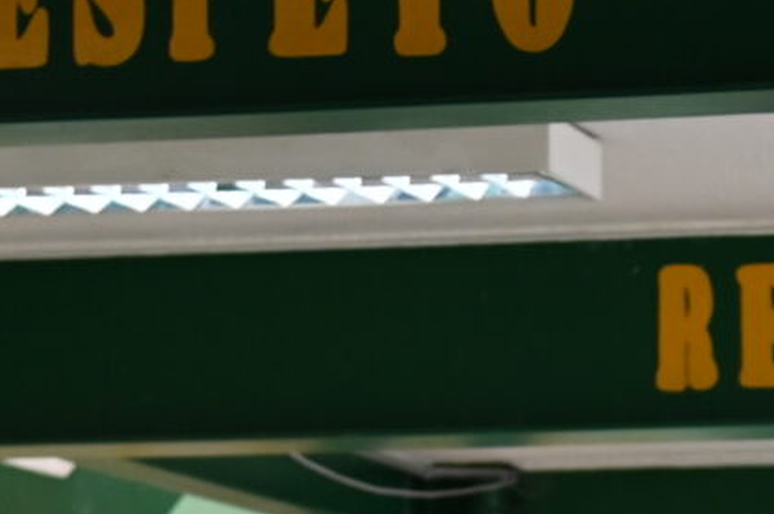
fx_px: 7258
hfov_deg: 6.1
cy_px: 1066
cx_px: 948
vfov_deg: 4.0
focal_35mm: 338
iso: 900
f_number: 4
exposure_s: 1/125
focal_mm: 55
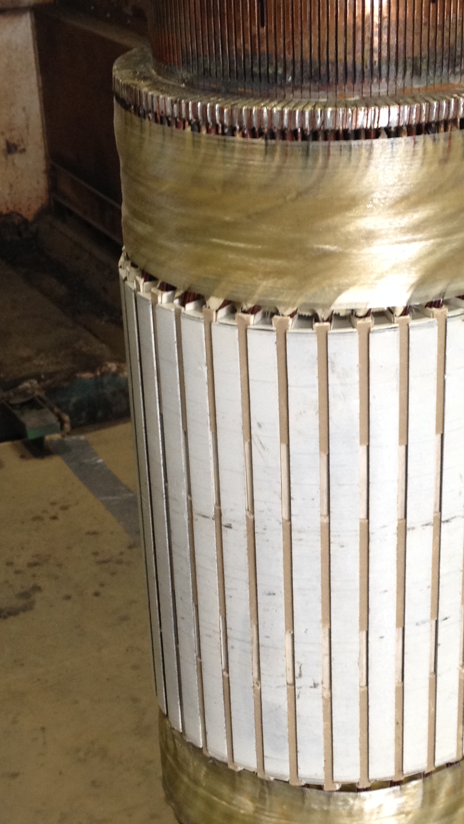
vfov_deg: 30.1
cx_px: 277
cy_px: 479
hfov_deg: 17.2
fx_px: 1531
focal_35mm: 70
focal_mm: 4.28
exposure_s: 1/20
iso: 100
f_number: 2.4
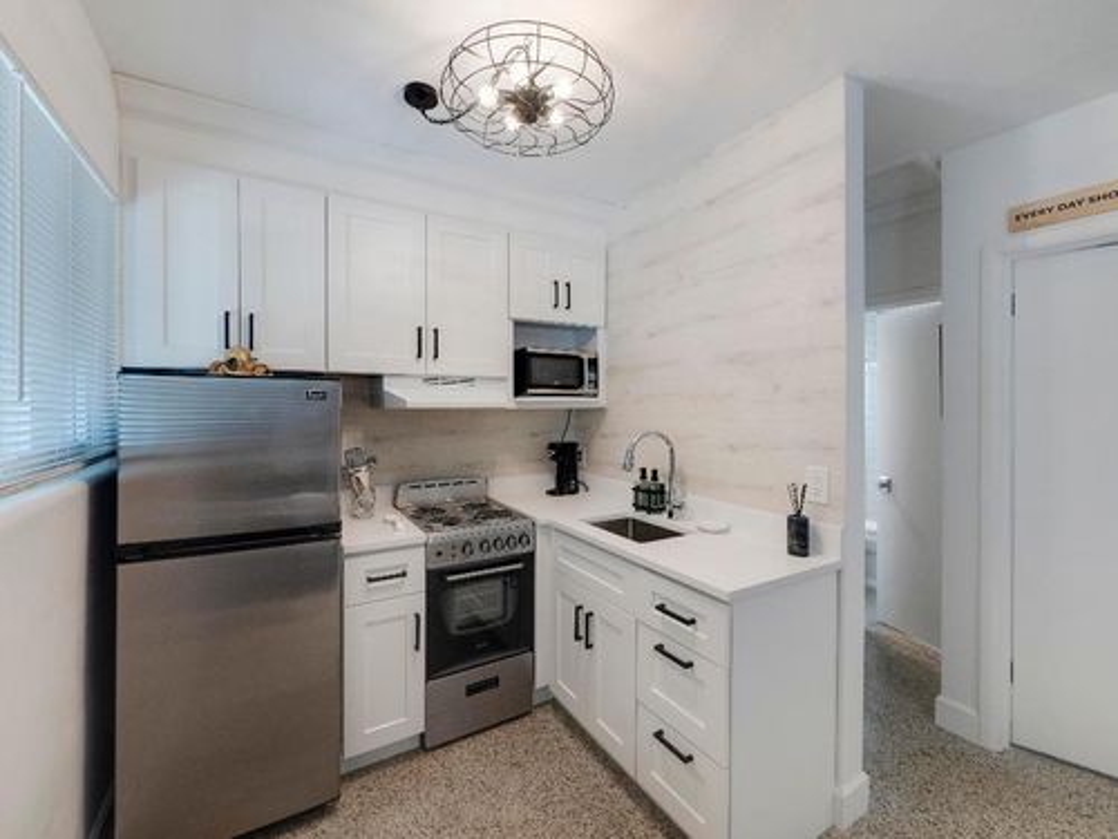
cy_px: 420
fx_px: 452
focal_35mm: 14
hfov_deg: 102.1
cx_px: 559
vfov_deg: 85.7
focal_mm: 7
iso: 200
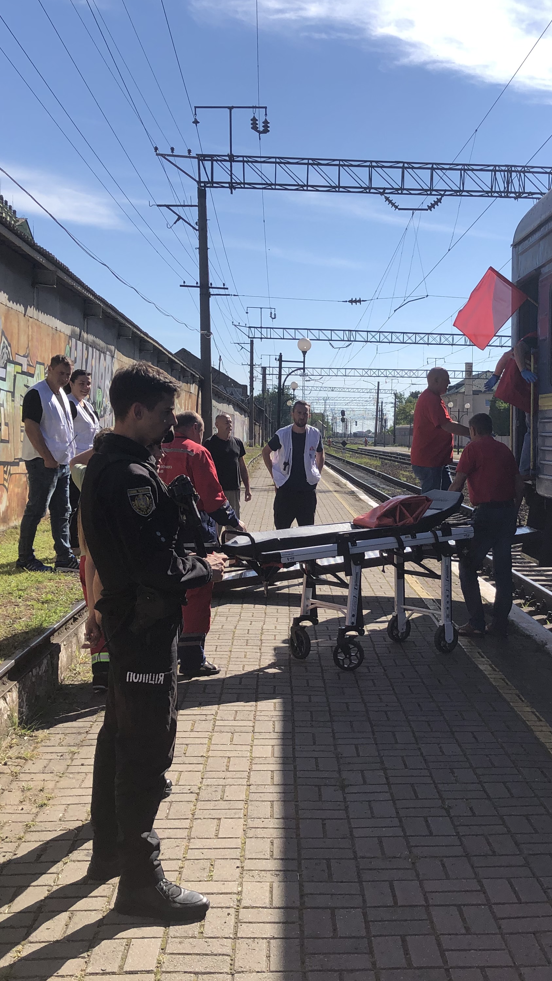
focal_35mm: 41
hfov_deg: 28.9
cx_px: 356
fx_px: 1067
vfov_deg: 49.4
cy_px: 490
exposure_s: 1/2000
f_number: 1.8
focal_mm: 3.99
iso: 20
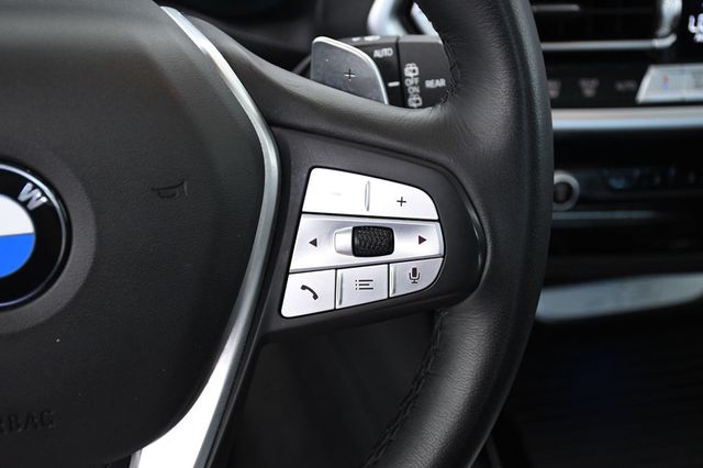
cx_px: 352
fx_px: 1230
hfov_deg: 31.9
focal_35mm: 63
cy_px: 234
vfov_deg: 21.5
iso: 2500
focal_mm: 42
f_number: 5
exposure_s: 1/125
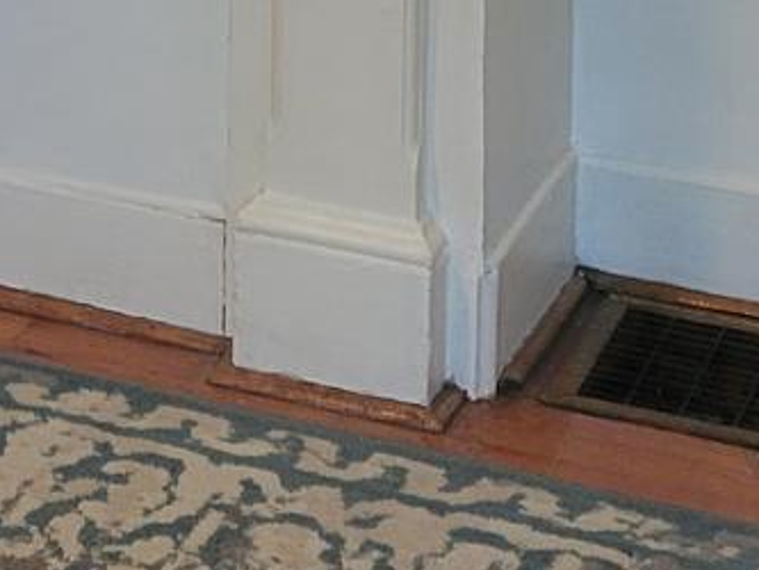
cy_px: -839
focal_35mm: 160
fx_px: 3509
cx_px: -221
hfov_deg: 12.0
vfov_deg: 8.4
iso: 200
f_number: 1.8
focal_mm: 5.4
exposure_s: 1/40
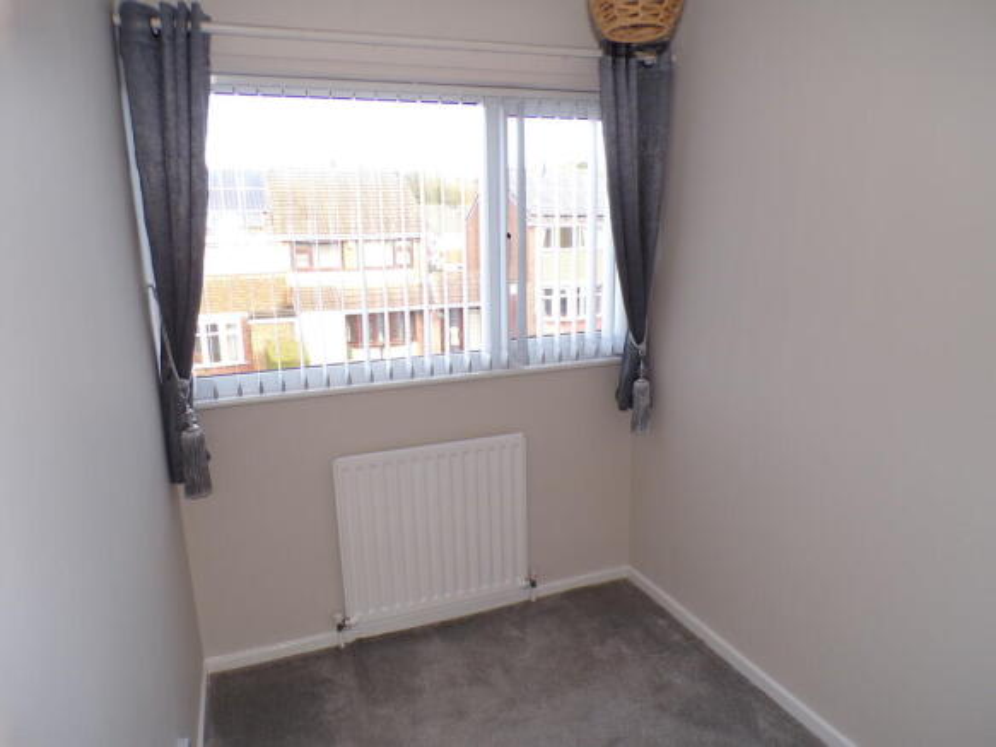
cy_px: 374
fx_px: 690
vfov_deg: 56.8
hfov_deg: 71.6
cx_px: 498
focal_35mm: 24
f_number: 3
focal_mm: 4.3
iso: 100
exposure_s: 1/70
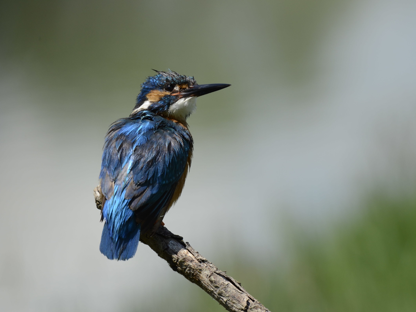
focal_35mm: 653
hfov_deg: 3.0
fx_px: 7847
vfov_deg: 2.3
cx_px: 188
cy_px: 156
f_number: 11
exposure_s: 1/500
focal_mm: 400
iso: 400
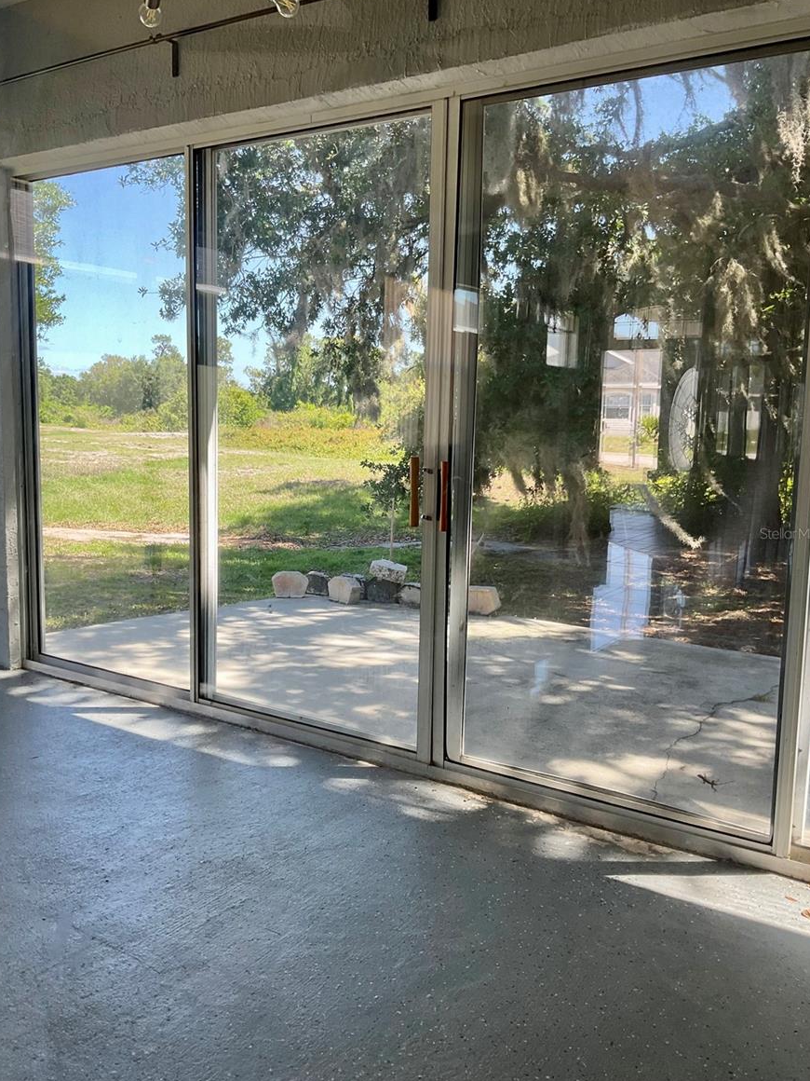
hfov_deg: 46.8
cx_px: 407
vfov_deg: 60.0
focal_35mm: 30
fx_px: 936
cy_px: 533
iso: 25
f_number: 1.8
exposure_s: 1/120
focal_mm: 3
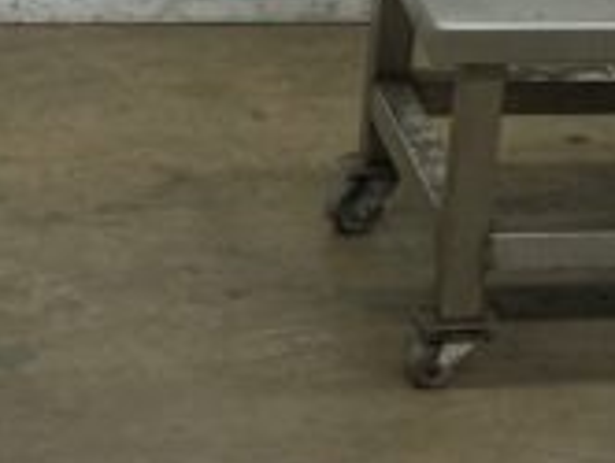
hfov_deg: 7.9
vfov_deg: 6.0
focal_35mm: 246
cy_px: -120
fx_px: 4377
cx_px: 911
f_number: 4
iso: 320
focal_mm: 31.46
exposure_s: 1/100
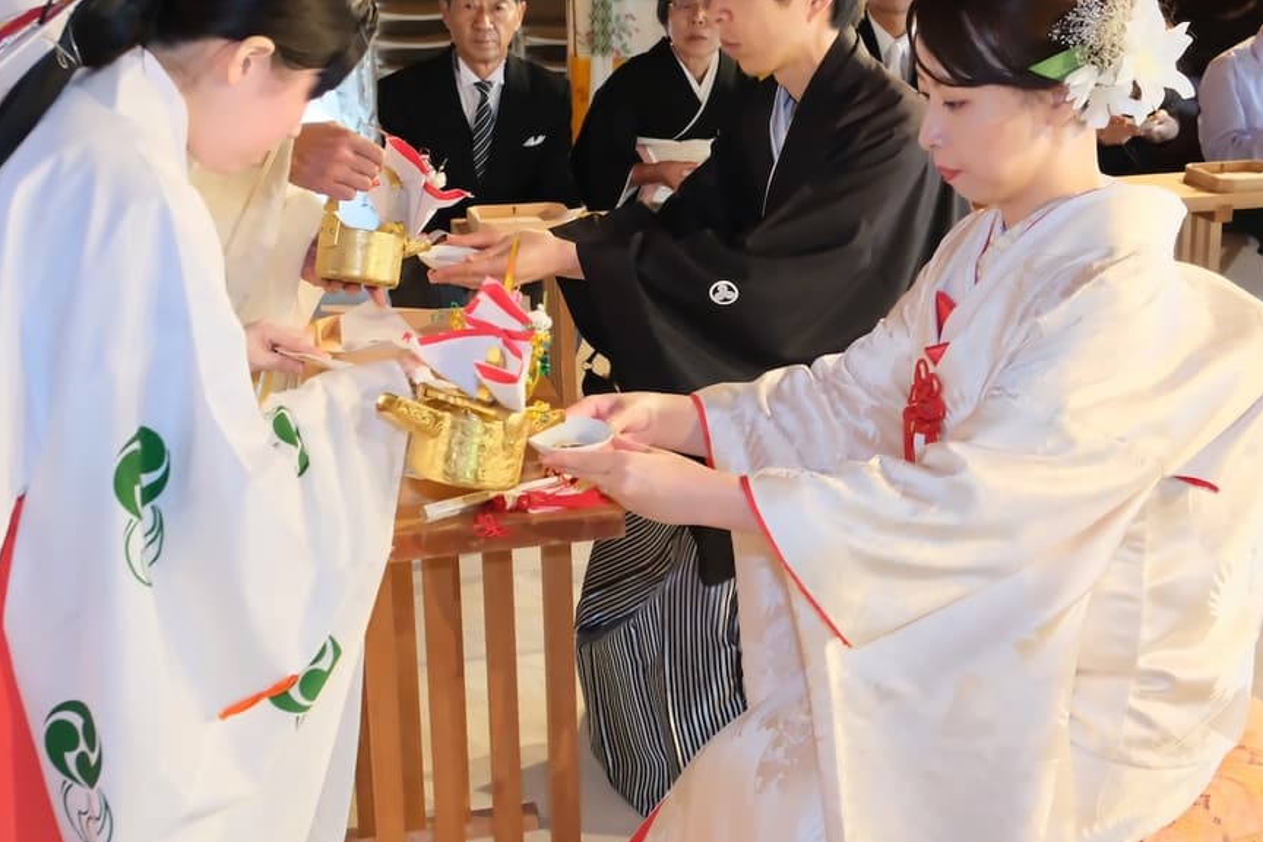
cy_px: 395
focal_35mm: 50
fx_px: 1754
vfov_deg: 27.0
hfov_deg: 39.5
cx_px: 719
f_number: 4
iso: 3200
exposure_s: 1/50
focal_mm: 20
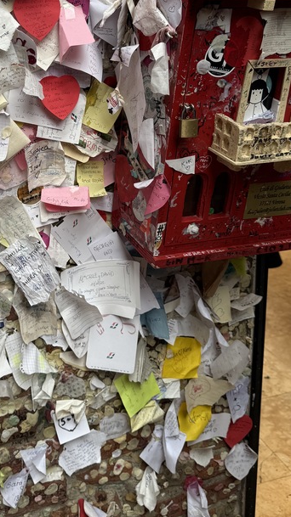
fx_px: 604
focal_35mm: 44
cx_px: 58
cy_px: 148
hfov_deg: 26.6
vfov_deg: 45.3
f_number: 1.78
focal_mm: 6.76
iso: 64
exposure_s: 1/210
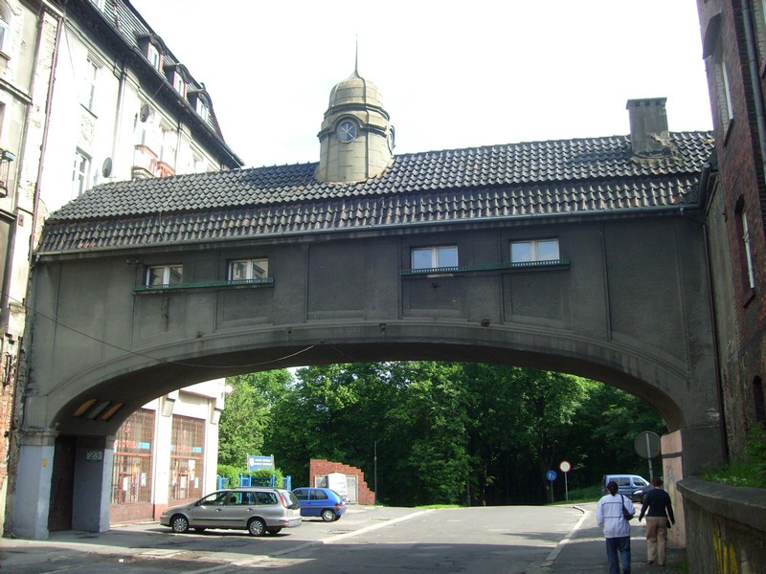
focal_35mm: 35
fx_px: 774
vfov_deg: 40.7
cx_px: 383
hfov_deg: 52.6
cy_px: 287
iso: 80
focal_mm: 5.8
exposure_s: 1/60
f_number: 7.1
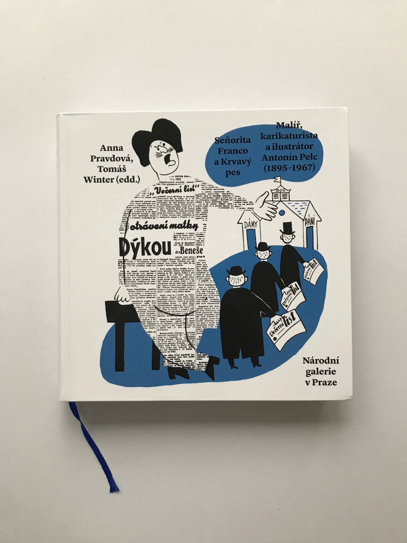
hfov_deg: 49.7
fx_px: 439
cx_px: 204
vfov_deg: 63.4
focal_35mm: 28
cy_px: 272
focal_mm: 3.99
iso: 32
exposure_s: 1/33
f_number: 1.8
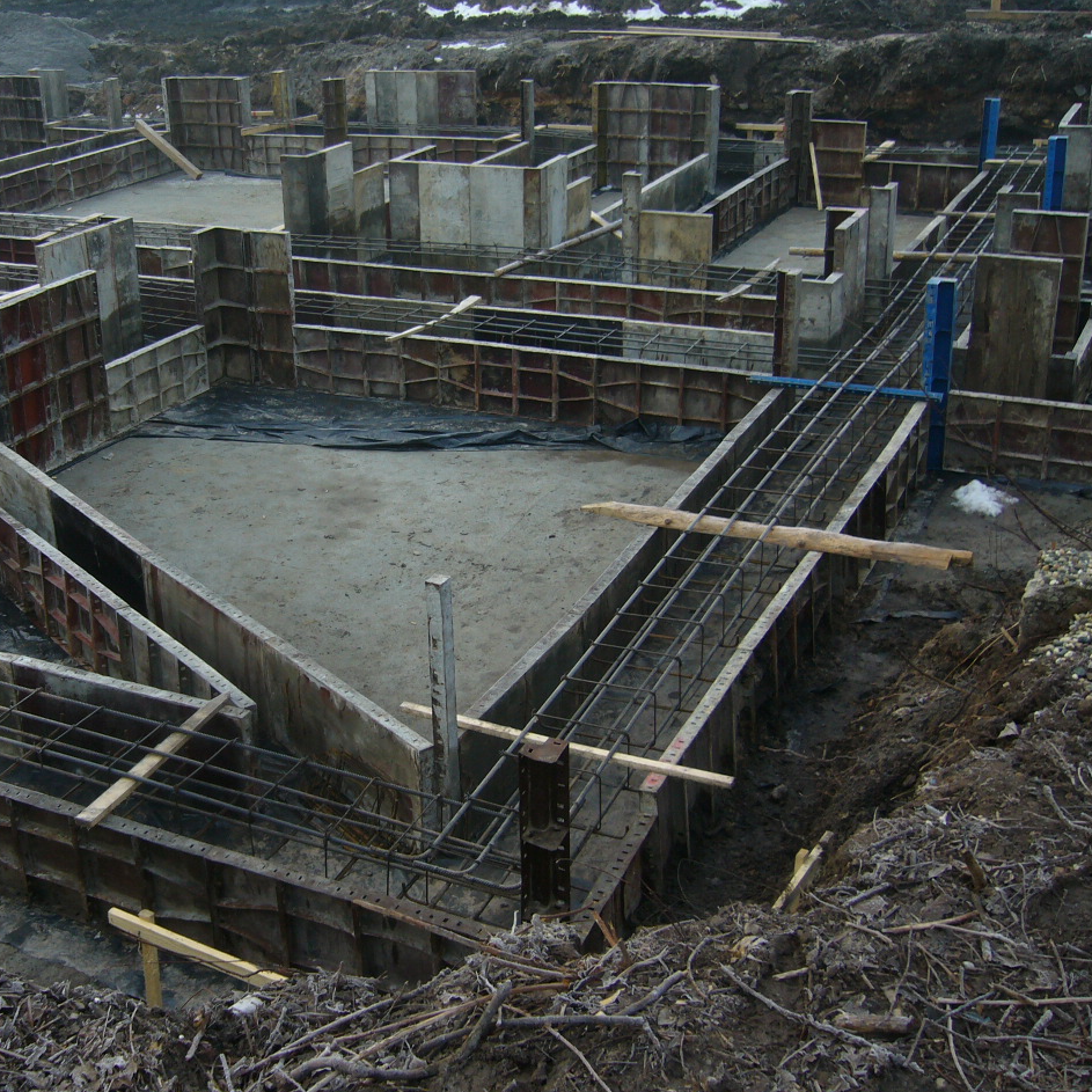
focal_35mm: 42
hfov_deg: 39.8
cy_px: 544
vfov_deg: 40.0
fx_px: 1499
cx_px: 409
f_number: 2.8
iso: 80
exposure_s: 1/100
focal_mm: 5.8
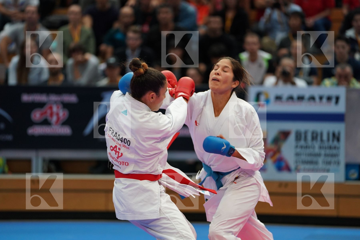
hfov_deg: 11.0
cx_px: 180
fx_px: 1870
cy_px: 120
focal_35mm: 187
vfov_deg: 7.3
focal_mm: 187
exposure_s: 1/1000
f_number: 2.8
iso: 1600
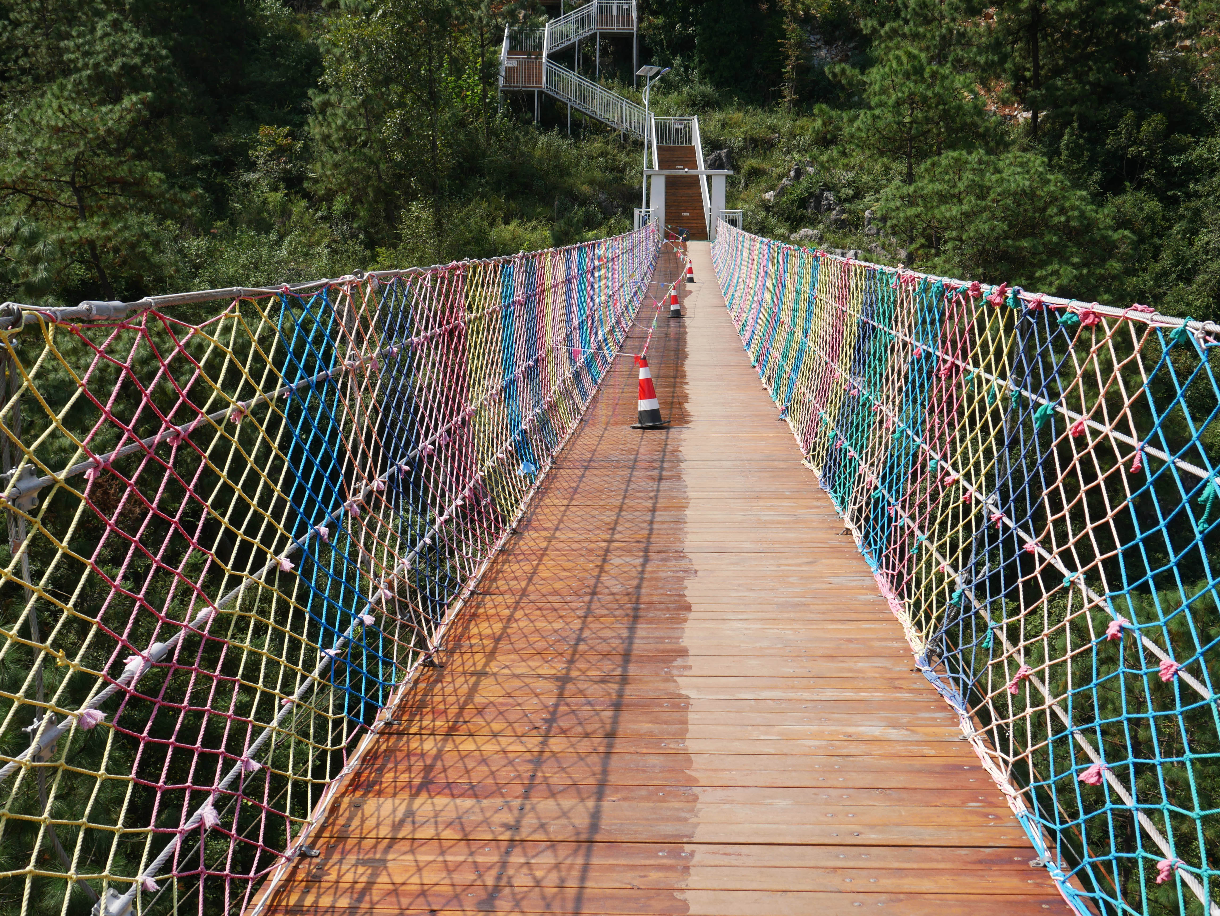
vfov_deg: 36.0
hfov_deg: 46.8
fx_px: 1410
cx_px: 610
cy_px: 458
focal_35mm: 40
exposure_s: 1/400
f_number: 9
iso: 200
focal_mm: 20
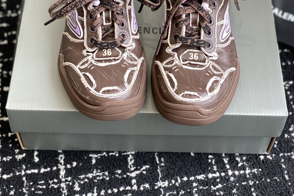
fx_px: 596
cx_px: 145
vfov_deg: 18.3
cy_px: 9
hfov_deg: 27.7
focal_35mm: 73
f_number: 2
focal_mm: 6
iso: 40
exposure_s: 1/122
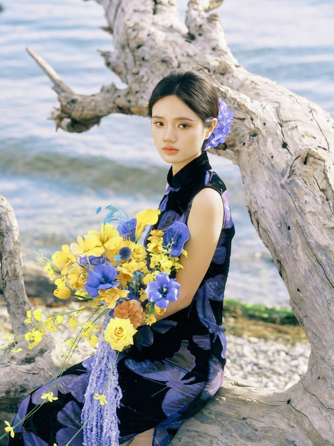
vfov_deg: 22.5
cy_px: 223
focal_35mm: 87
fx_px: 1119
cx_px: 167
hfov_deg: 17.0
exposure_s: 1/250
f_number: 5
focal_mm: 110
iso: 100
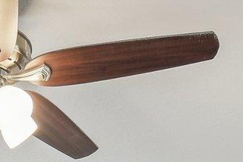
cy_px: 452
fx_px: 688
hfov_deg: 19.3
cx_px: -17
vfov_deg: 10.4
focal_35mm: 102
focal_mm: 16
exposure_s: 1/15
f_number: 8
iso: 1400
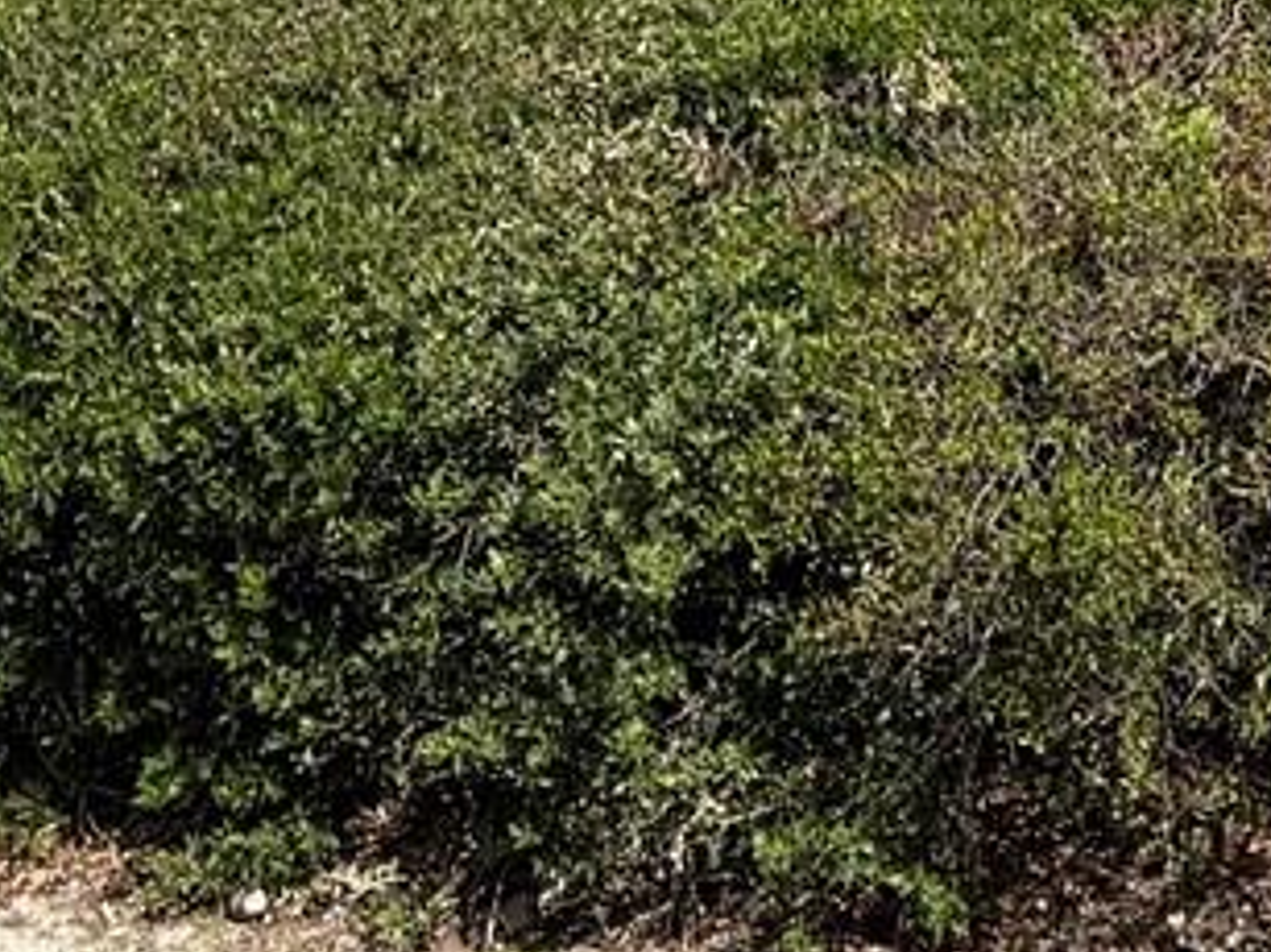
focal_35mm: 125
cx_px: 1664
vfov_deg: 10.4
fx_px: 4588
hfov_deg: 15.0
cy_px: -1233
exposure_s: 1/6410
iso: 80
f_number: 1.78
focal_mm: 6.76
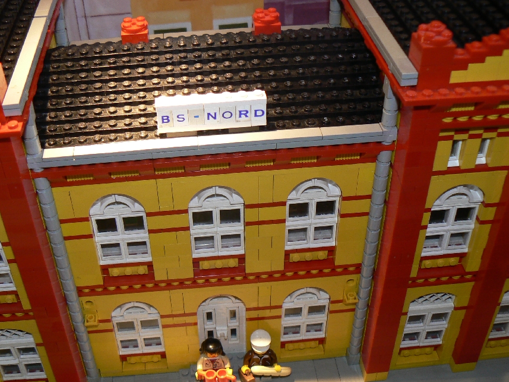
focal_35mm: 43
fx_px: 632
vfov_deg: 33.6
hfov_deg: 43.7
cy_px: 207
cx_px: 208
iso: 100
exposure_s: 1/30
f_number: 2.8
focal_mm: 6
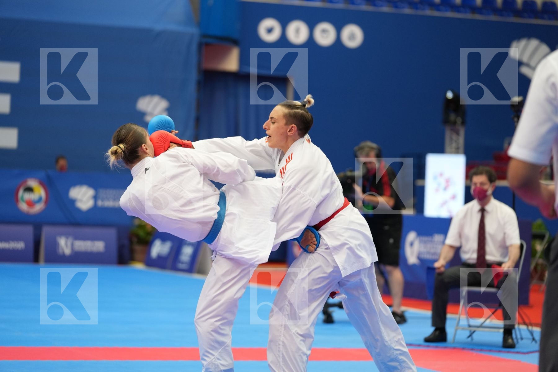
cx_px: 279
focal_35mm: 118
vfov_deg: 11.6
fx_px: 1829
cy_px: 186
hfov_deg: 17.3
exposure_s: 1/1000
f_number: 2.8
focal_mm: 118
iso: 1600
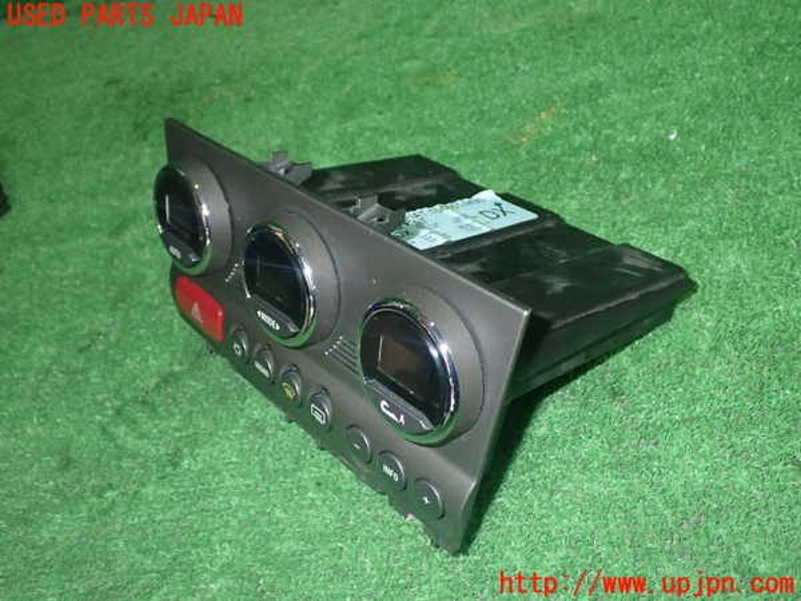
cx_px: 400
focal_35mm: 36
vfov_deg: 39.7
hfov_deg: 51.4
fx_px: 833
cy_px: 300
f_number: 7.1
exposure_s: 1/40
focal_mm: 6.37
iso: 640
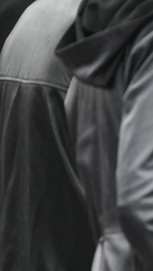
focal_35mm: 784
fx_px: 5647
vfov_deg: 2.8
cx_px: 313
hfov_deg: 1.5
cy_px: 166
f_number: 2.8
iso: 5000
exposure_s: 1/8000
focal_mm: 200
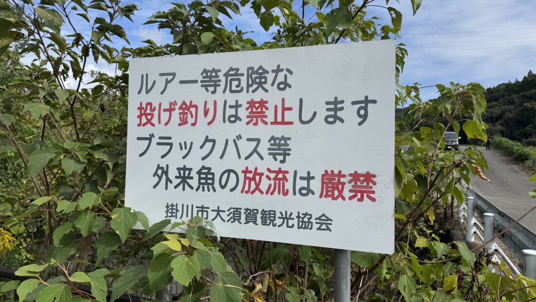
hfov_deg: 69.9
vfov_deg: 42.8
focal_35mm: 27
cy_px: 137
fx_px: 384
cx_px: 262
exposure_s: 1/5814
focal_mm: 6.76
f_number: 1.78
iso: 80
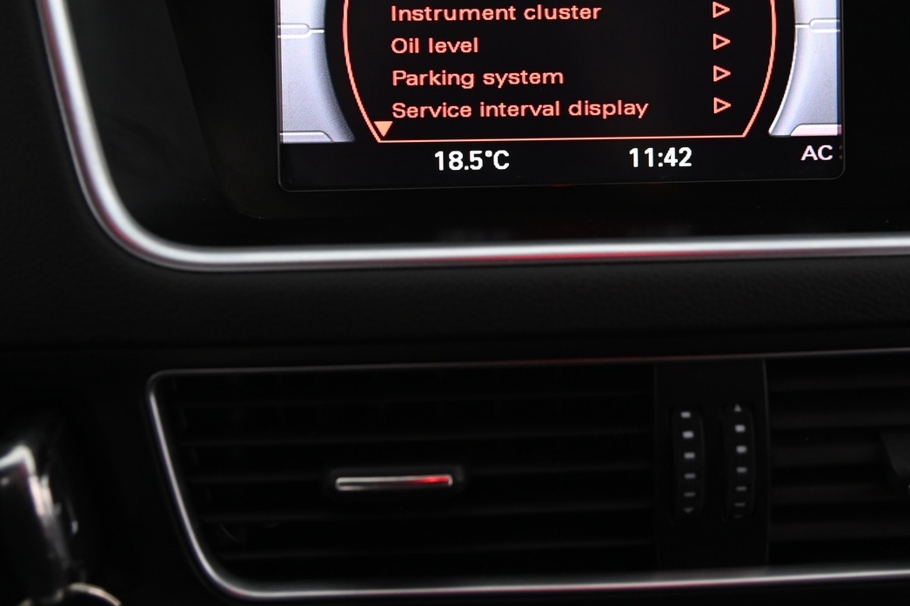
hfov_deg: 33.8
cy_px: 158
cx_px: 551
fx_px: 1490
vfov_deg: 22.8
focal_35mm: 59
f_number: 4
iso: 2000
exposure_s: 1/30
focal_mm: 38
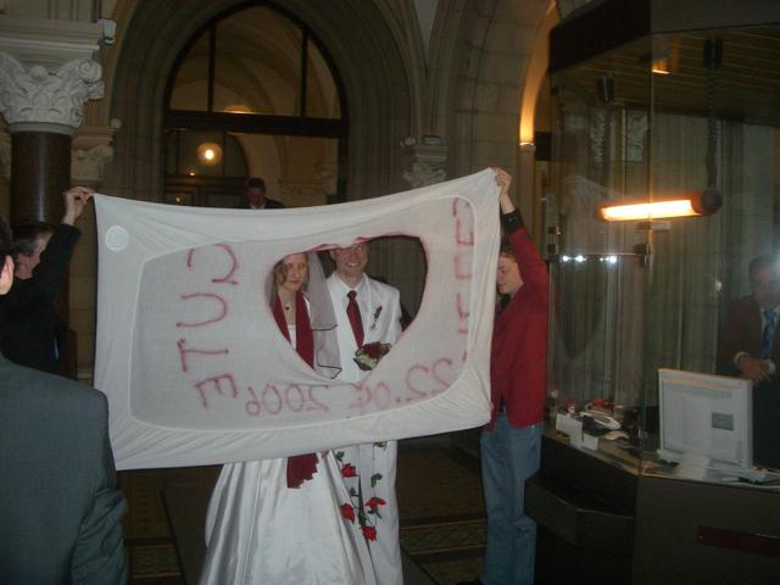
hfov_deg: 52.6
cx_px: 390
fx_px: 789
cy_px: 292
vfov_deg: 40.7
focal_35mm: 35
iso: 100
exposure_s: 1/60
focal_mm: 5.8
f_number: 2.6
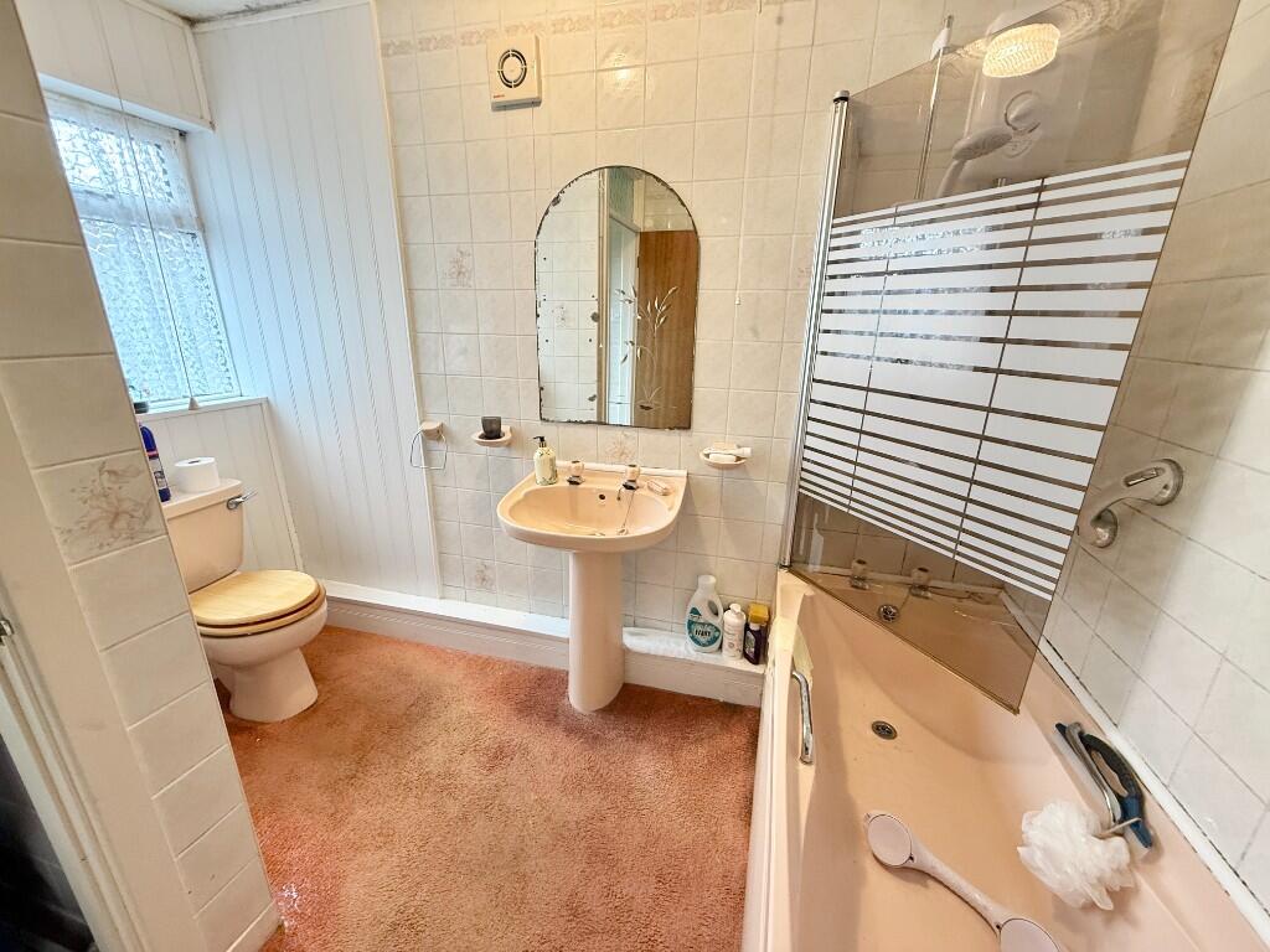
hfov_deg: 102.1
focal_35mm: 14
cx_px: 635
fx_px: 514
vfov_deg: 85.7
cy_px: 476
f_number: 2.2
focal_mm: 2.22
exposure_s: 1/50
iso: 200
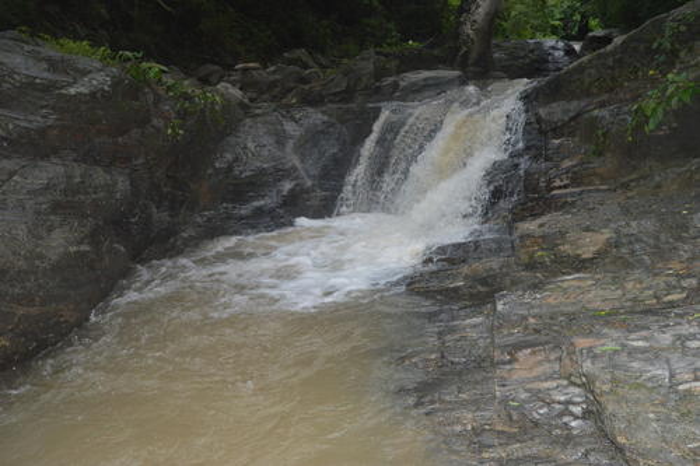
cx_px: 350
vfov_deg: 47.9
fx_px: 525
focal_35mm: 27
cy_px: 233
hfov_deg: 67.4
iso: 1600
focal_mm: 18
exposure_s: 1/160
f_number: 8
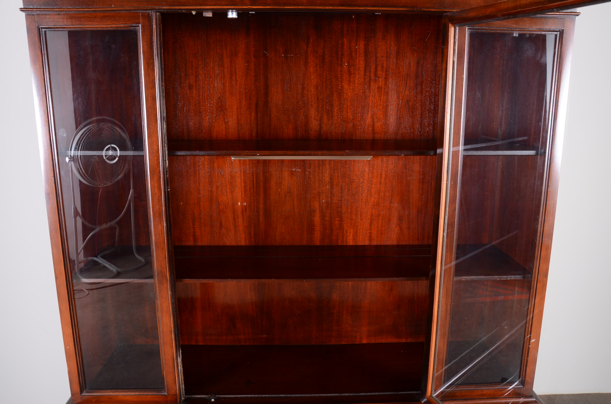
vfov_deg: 47.7
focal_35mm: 27
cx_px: 306
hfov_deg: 67.5
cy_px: 202
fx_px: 457
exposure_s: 1/125
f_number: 8
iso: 125
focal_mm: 18
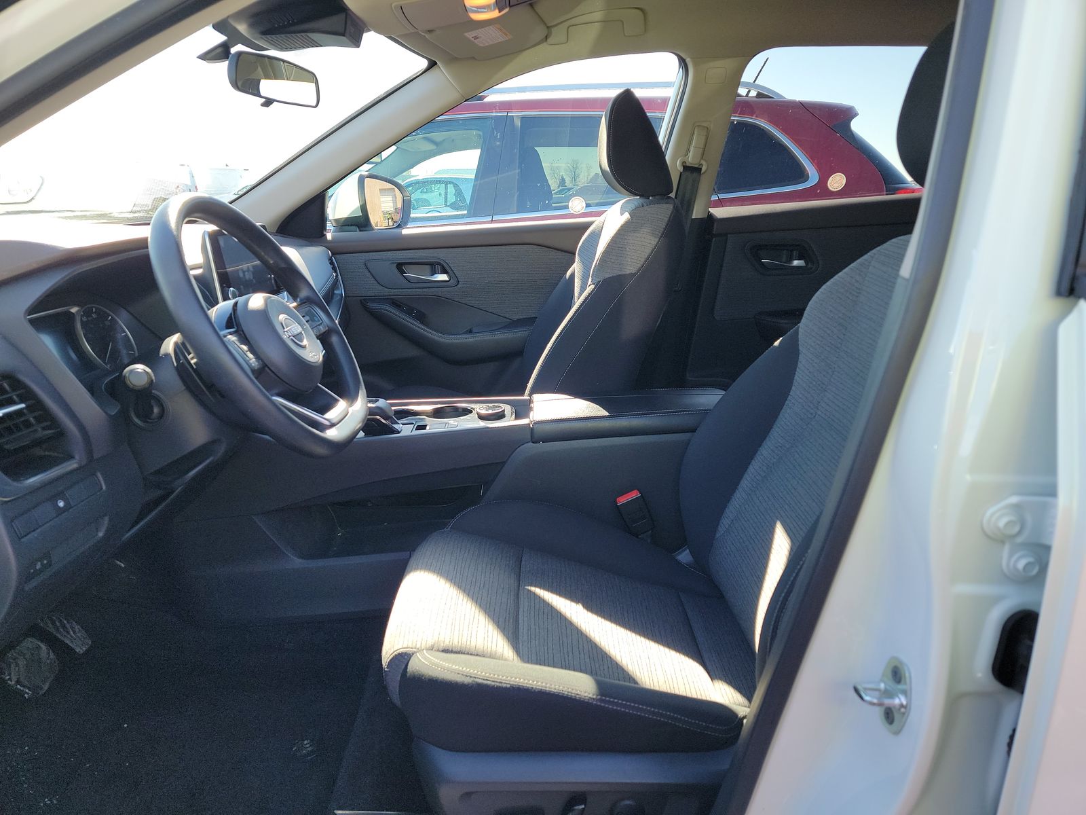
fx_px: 753
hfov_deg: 71.6
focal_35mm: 24
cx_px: 543
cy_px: 408
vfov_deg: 56.8
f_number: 1.8
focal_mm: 6.7
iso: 55
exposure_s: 1/119
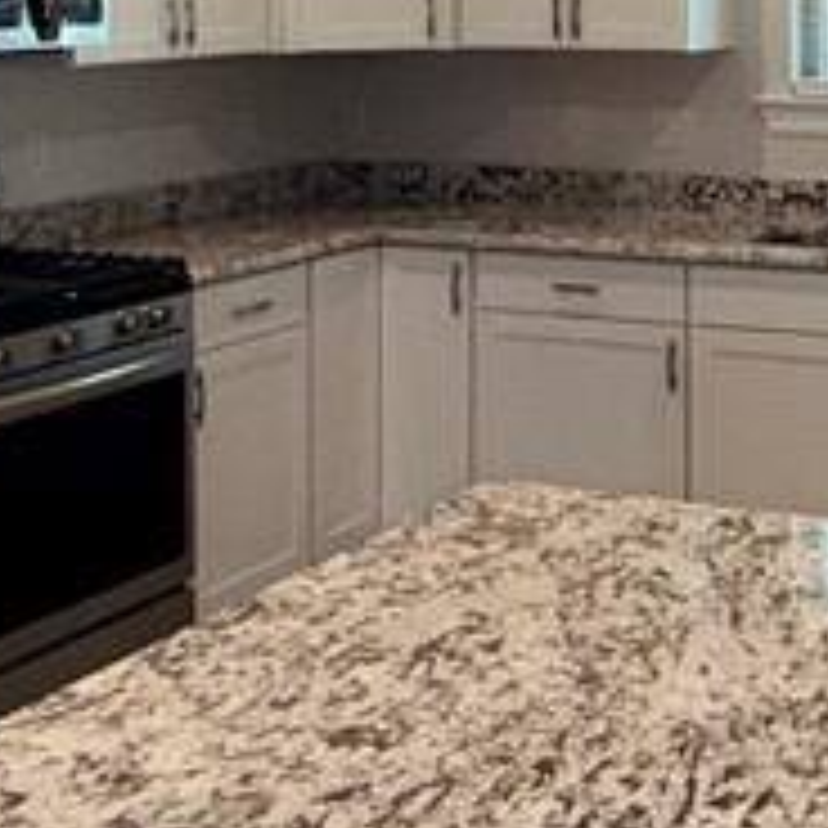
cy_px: -14
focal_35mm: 69
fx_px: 1867
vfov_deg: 23.8
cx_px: 868
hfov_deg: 23.7
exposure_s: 1/120
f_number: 2.2
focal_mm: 2.22
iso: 100
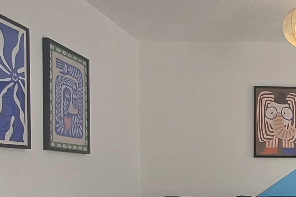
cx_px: 346
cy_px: 183
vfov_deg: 24.7
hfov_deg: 31.9
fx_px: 436
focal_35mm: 53
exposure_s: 1/50
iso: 64
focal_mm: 1.64
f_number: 2.2
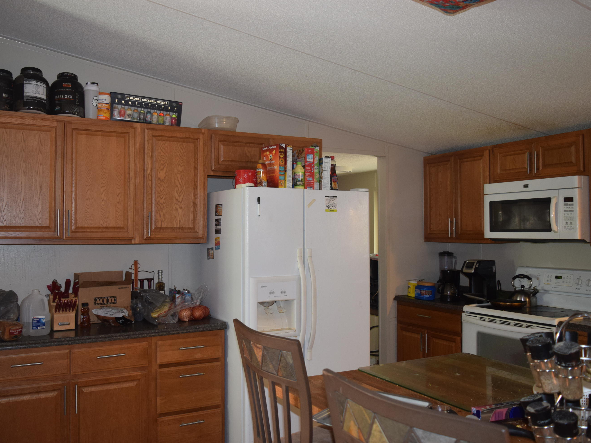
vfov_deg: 43.0
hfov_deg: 55.2
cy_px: 218
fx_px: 563
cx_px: 261
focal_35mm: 33
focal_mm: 20
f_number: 3.5
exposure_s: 1/60
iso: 1100
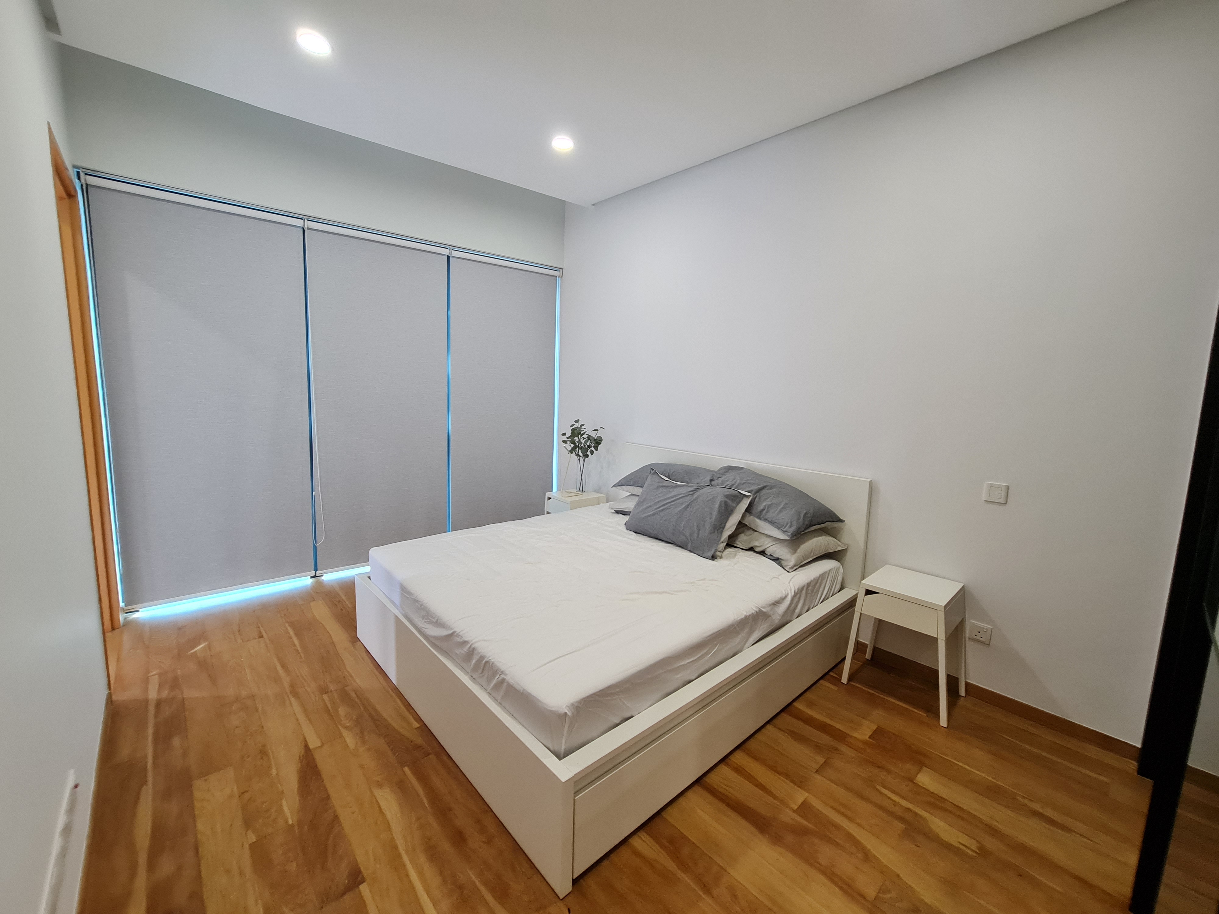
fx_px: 458
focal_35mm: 13
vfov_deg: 89.9
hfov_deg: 106.2
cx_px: 610
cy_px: 457
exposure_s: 1/50
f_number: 2.2
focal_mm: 2.2
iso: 200
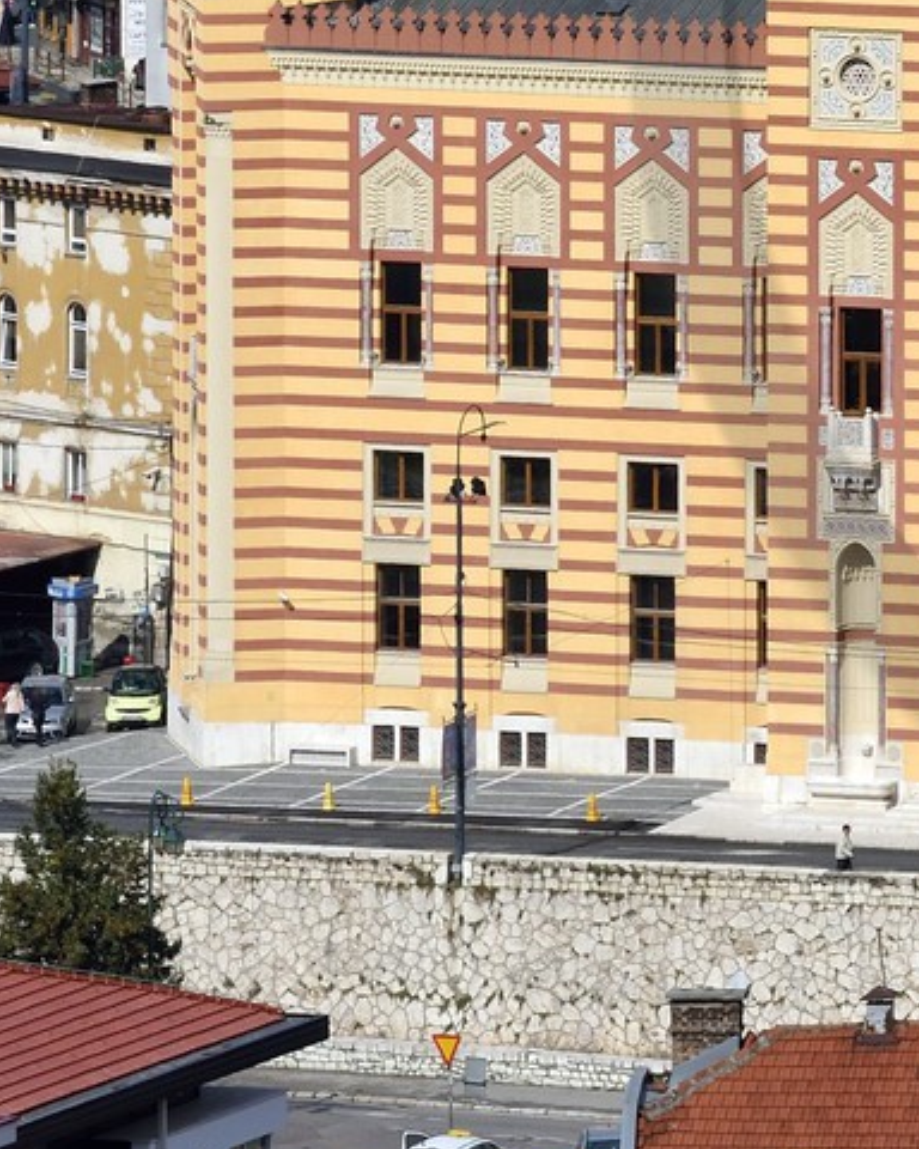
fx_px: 18087
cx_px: 1603
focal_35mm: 532
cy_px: 5
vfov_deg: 3.6
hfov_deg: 2.9
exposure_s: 1/250
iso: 200
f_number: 18
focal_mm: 170
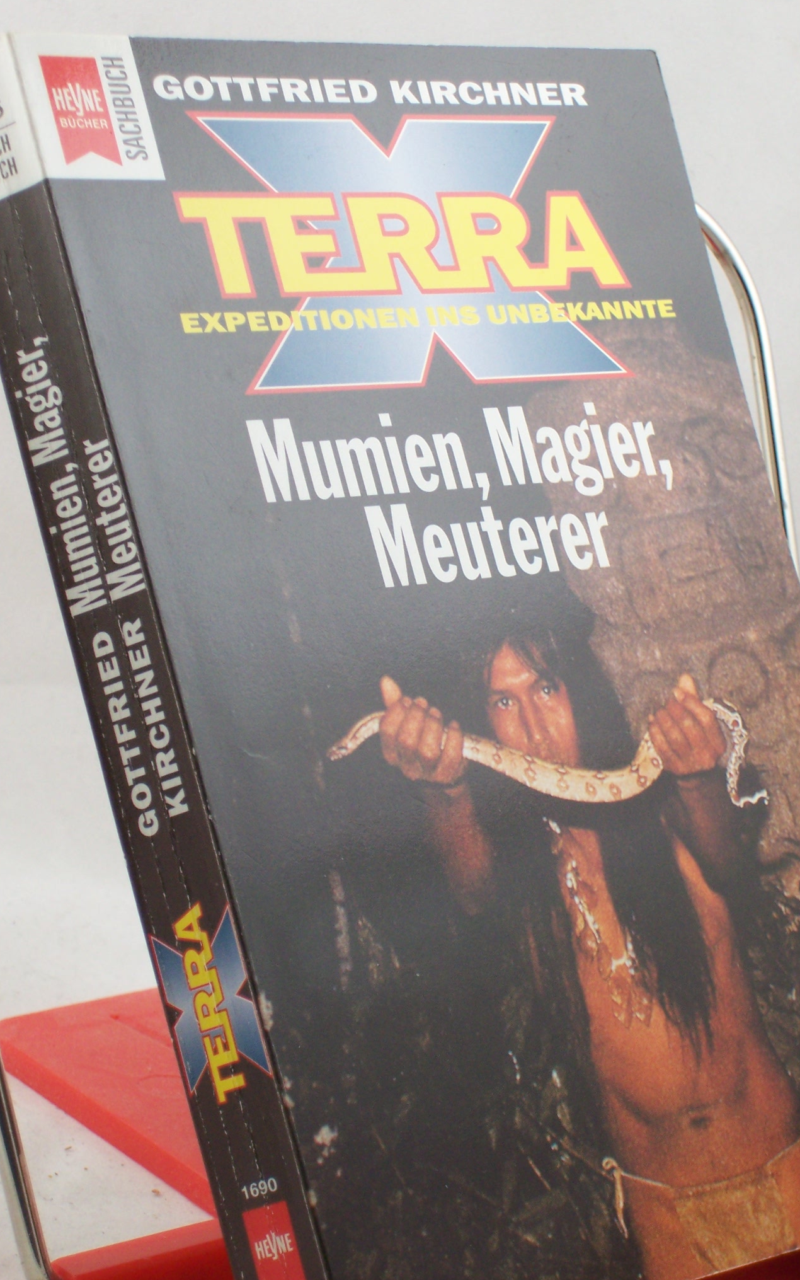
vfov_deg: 19.1
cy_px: 637
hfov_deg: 12.0
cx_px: 394
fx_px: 3801
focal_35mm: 109
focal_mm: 16.8
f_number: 4.6
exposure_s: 1/80
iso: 160
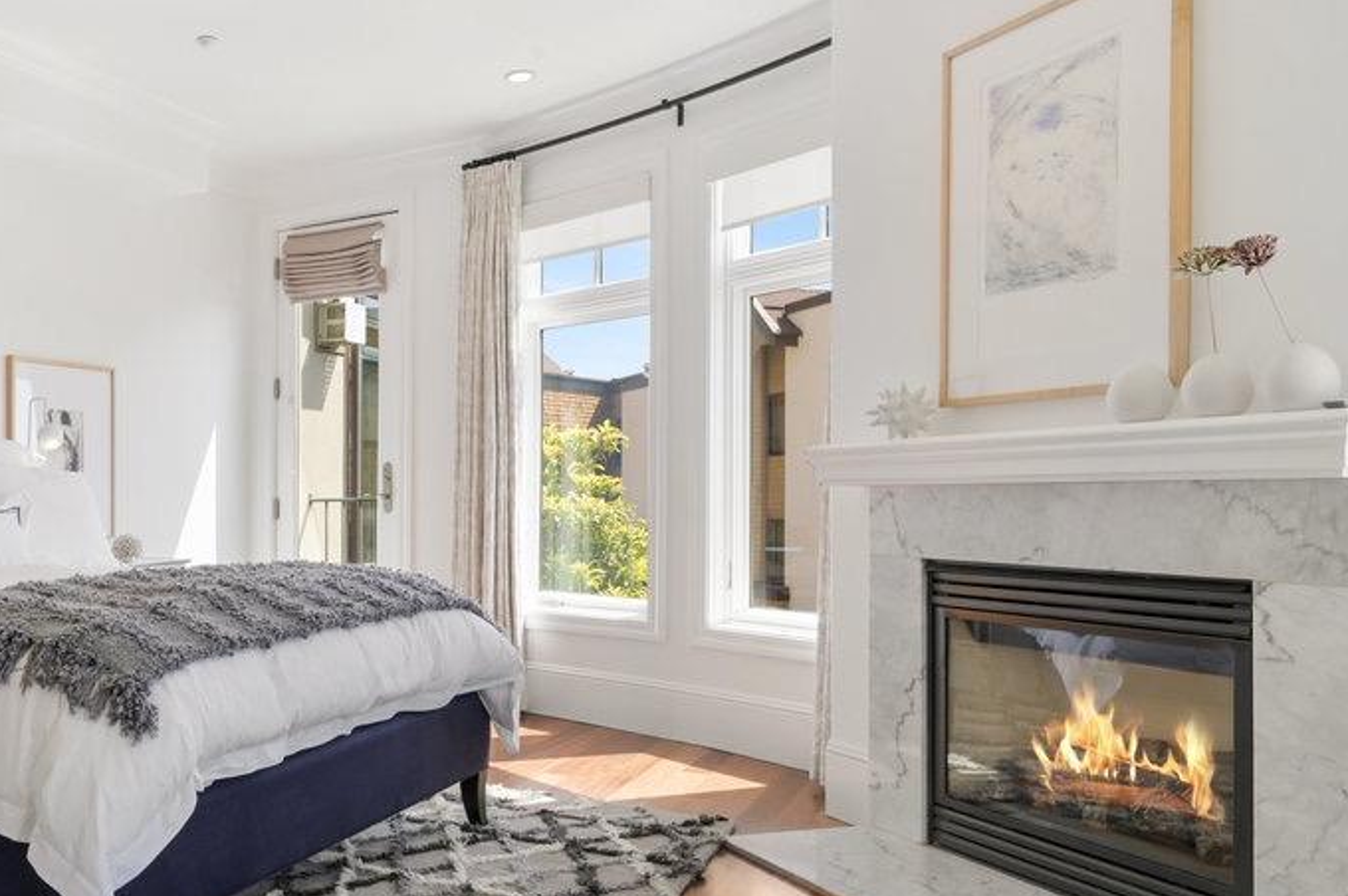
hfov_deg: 57.8
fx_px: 1122
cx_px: 289
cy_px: 500
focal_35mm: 30
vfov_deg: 43.5
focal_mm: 17
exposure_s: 1/60
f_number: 11
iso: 400
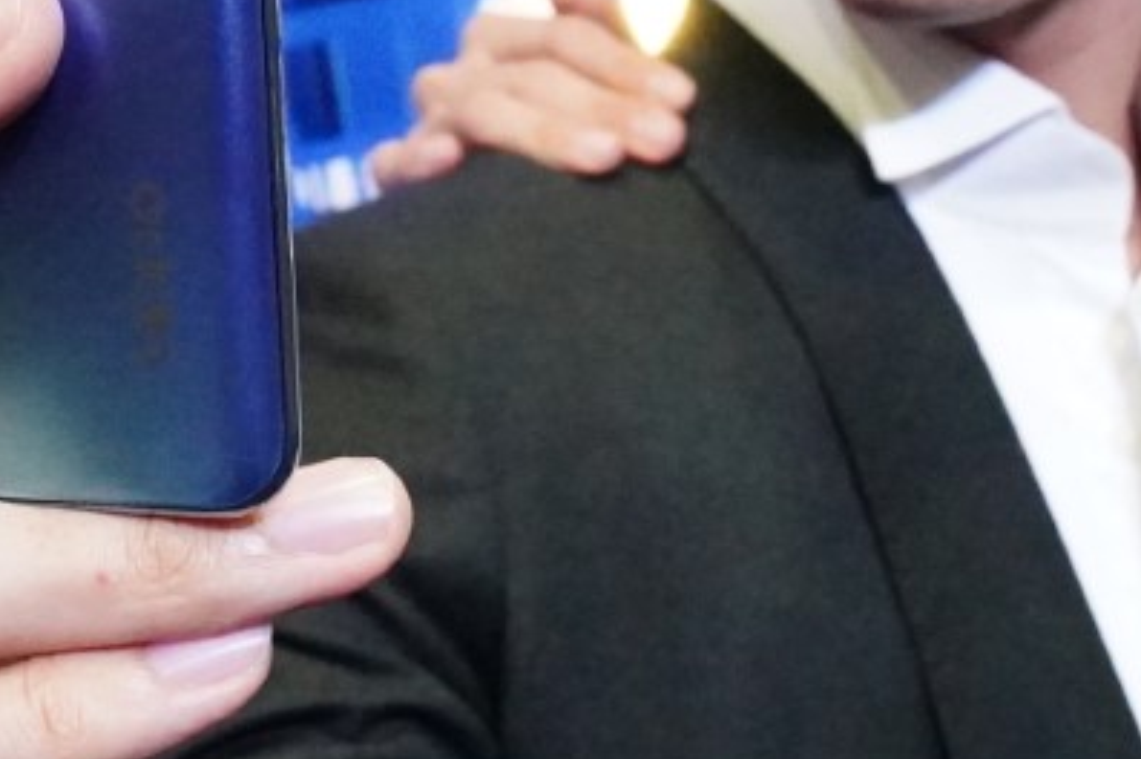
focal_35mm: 98
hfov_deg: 20.7
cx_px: 345
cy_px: -408
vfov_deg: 13.1
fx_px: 3103
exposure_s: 1/60
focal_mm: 24
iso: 16000
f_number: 9
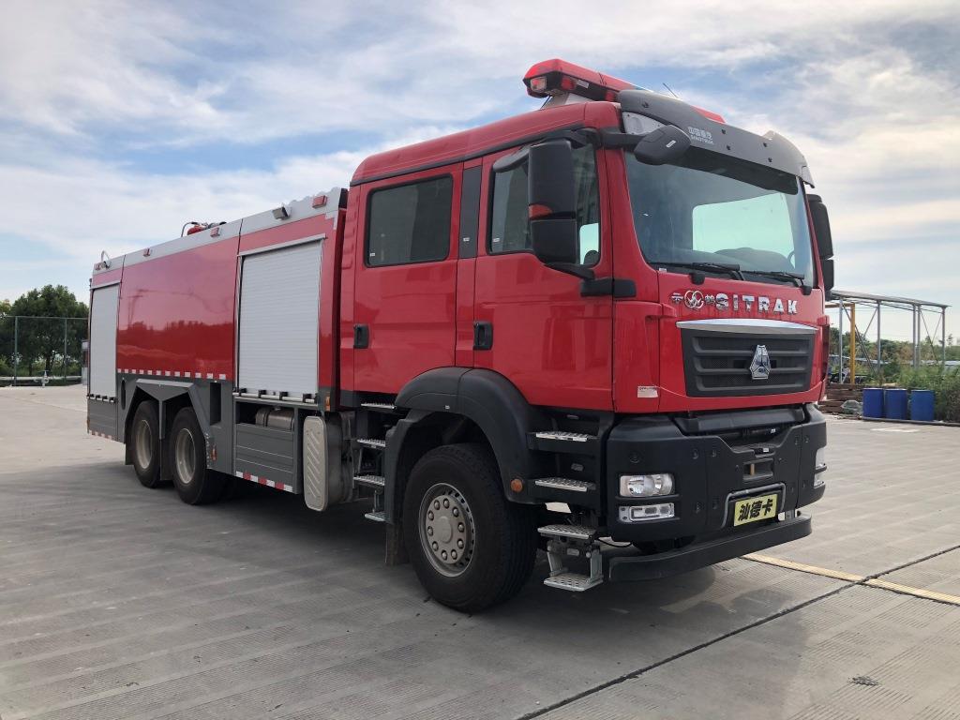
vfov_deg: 48.2
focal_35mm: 29
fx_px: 804
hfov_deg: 61.7
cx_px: 480
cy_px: 360
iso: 20
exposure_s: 1/1919
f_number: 1.8
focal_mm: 3.99
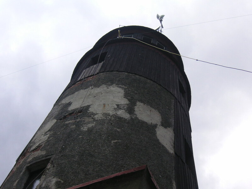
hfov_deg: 33.2
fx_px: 422
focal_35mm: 58
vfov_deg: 25.2
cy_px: 94
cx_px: 126
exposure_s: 1/750
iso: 50
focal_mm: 9.6
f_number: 3.7
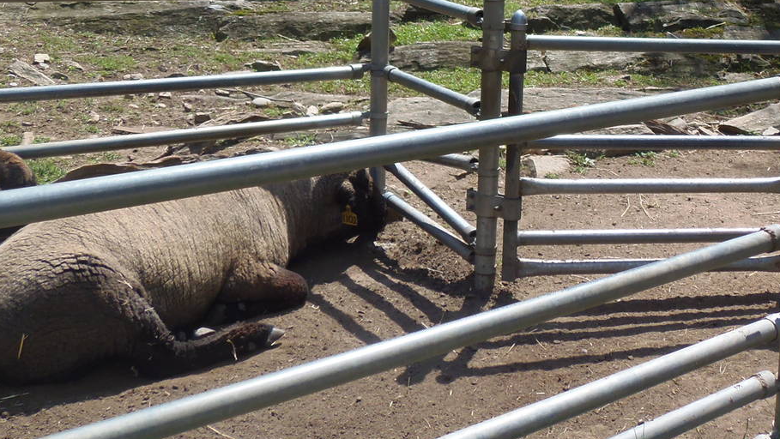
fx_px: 952
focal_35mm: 46
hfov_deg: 44.0
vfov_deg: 24.9
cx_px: 517
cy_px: 16
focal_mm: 4.3
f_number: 2.9
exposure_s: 1/640
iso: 64
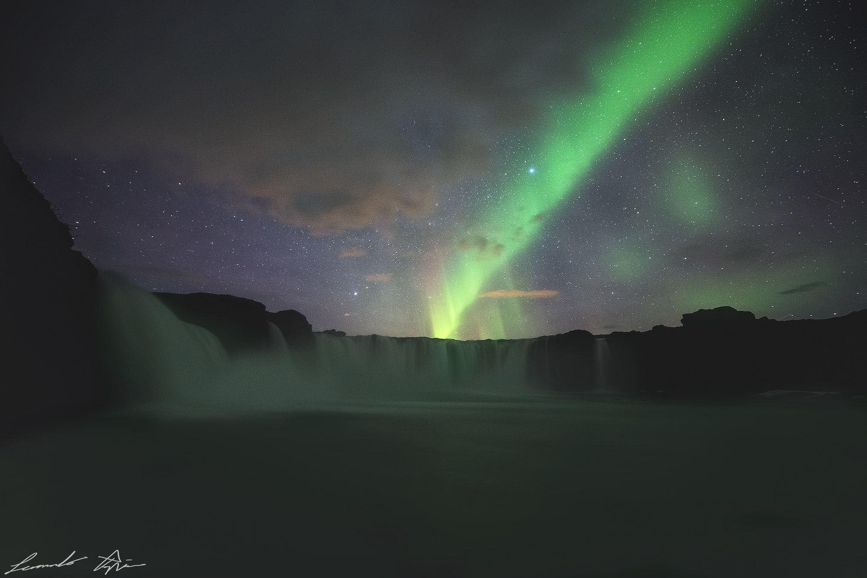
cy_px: 289
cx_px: 434
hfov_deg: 104.2
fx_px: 337
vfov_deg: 81.3
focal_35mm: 14
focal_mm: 14
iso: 3200
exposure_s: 20
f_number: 2.8
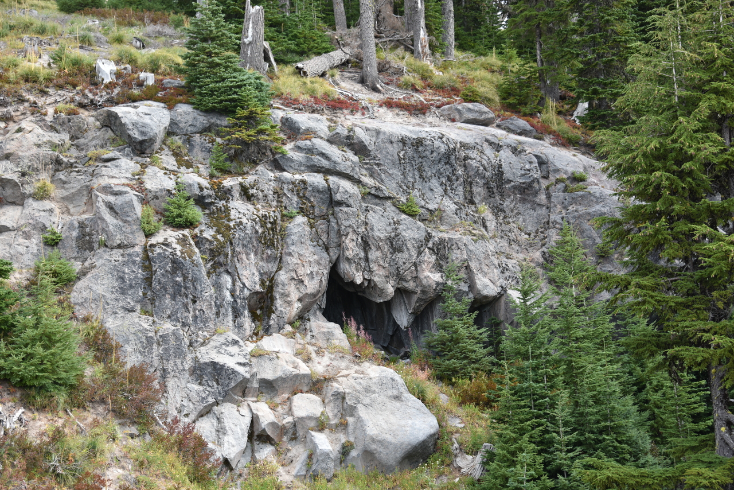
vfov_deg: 20.0
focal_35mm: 68
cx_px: 367
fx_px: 1387
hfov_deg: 29.6
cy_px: 245
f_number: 5.6
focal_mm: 68
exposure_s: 1/160
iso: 100
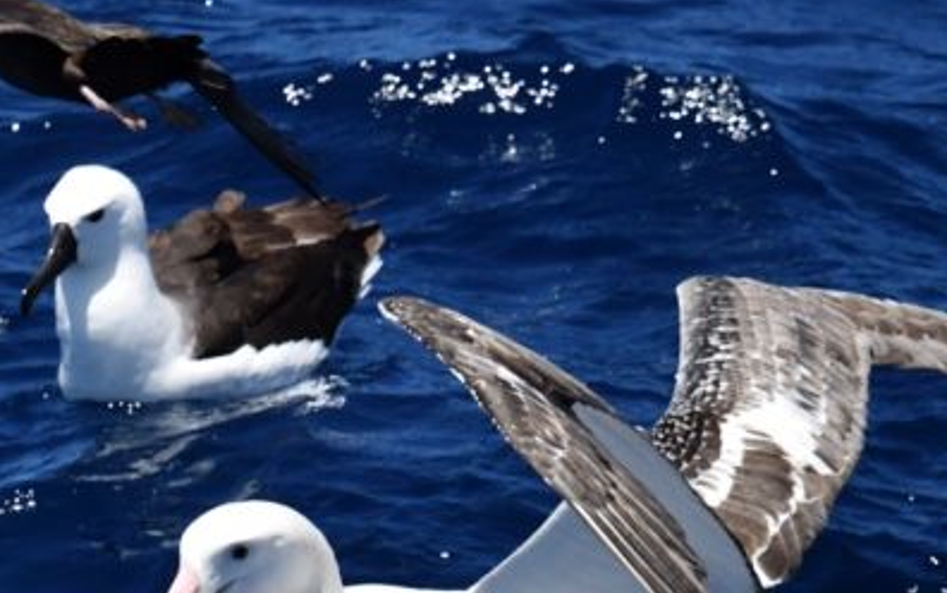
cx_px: 478
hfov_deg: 1.7
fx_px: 31866
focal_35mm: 1234
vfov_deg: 1.1
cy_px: 503
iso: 1100
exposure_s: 1/8000
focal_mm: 600
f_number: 6.3
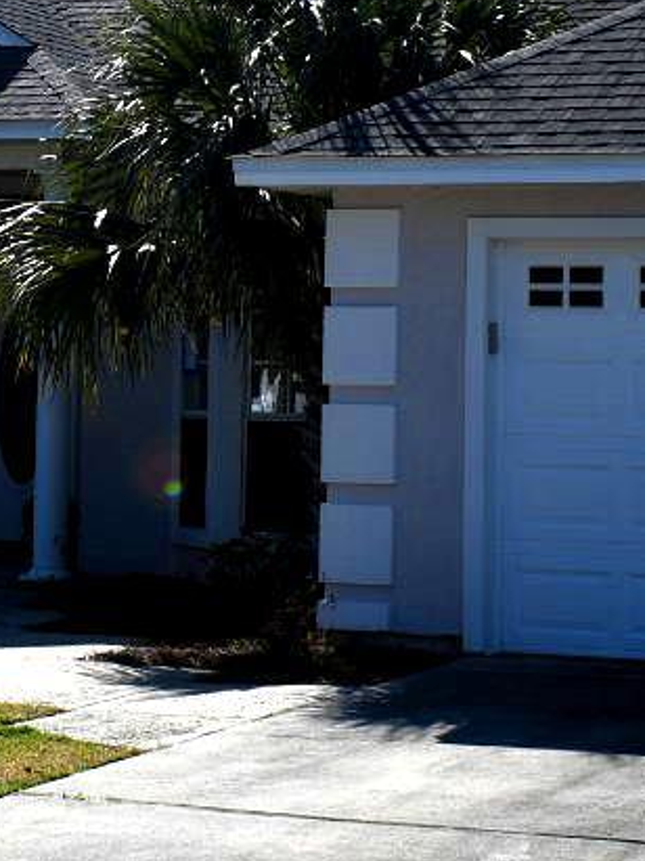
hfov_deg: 11.4
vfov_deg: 15.2
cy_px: 161
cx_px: 75
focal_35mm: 129
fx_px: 3207
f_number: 8
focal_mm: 23
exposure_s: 1/200
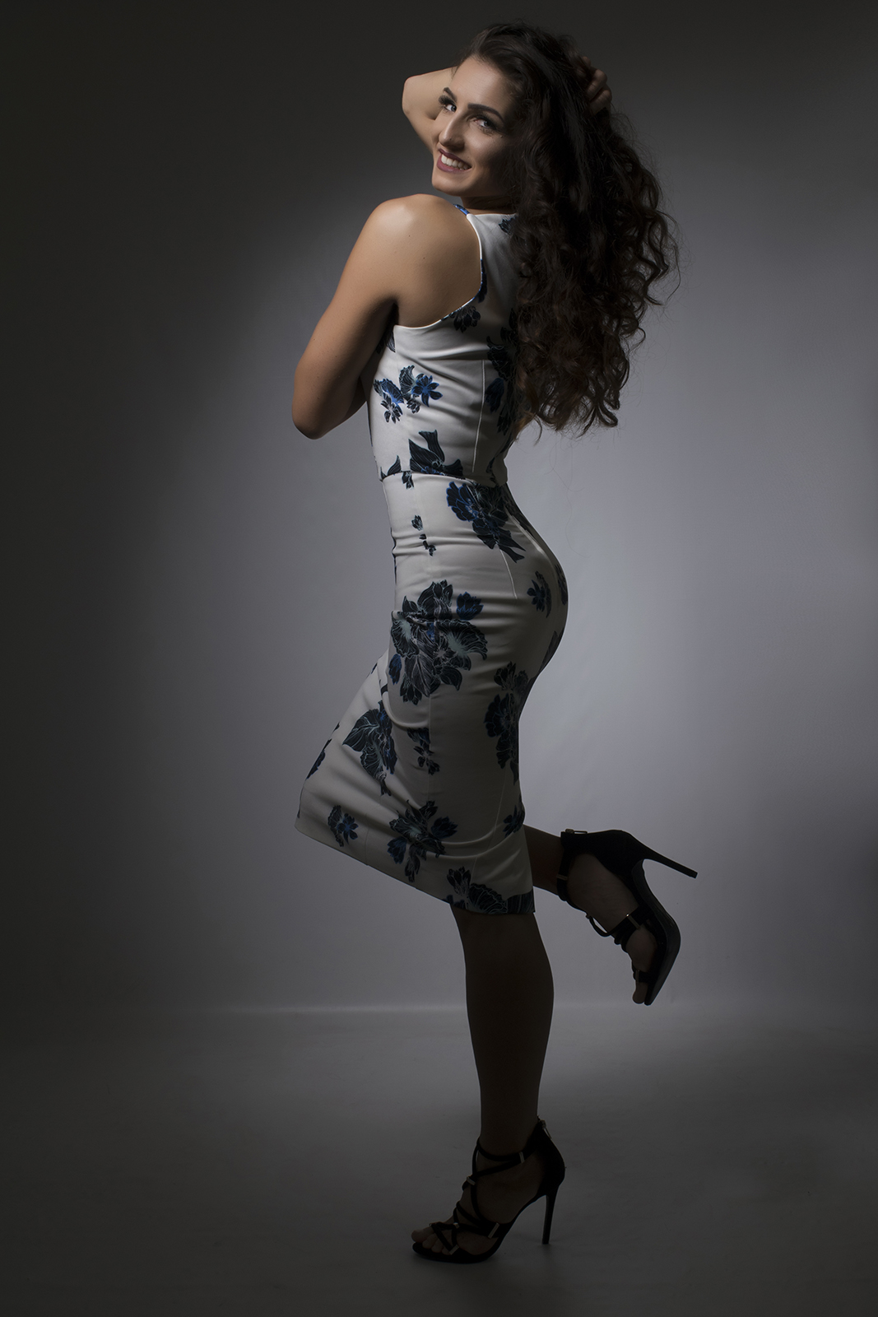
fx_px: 1646
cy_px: 658
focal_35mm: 45
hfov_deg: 29.9
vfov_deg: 43.6
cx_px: 439
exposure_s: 1/100
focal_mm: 30
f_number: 16
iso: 100
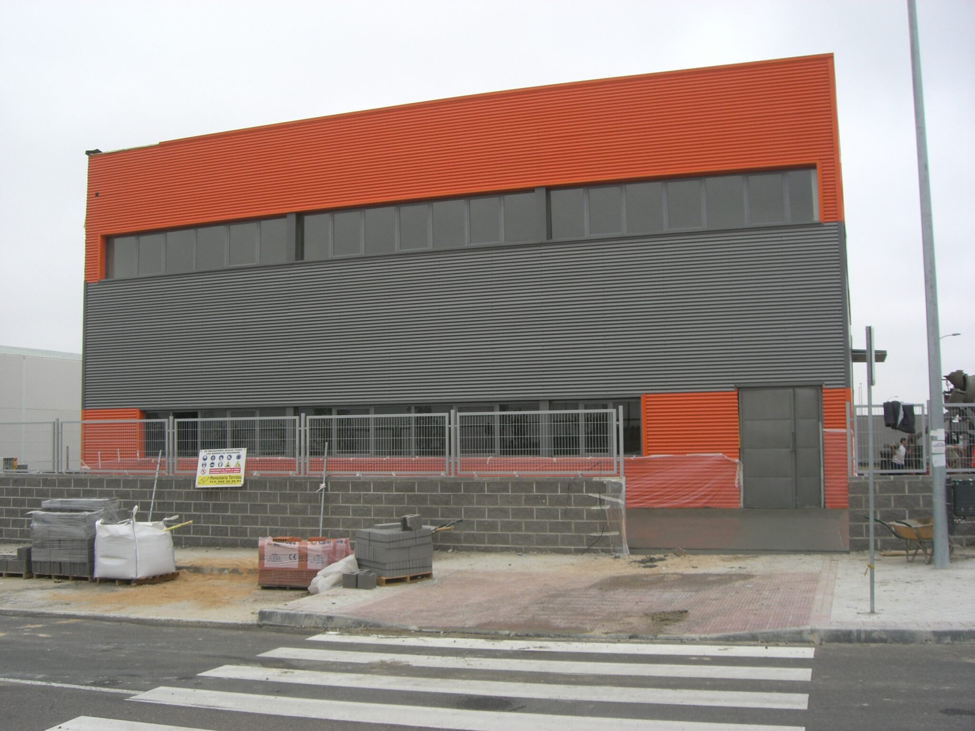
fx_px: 1070
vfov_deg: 37.7
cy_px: 366
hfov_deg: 49.0
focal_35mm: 38
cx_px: 488
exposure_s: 1/160
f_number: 4.3
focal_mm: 6.2
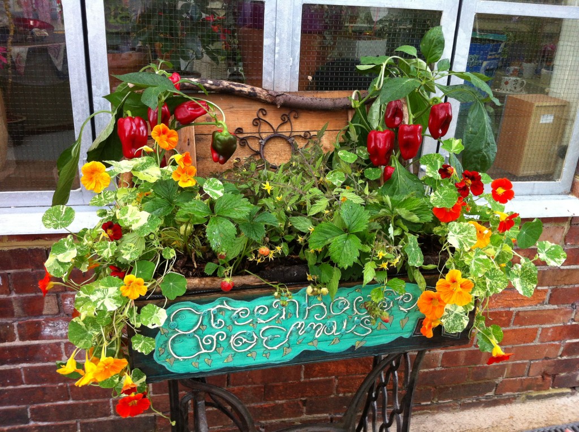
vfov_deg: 40.6
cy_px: 216
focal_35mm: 35
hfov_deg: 52.7
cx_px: 290
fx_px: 584
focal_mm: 3.85
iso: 100
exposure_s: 1/120
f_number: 2.8
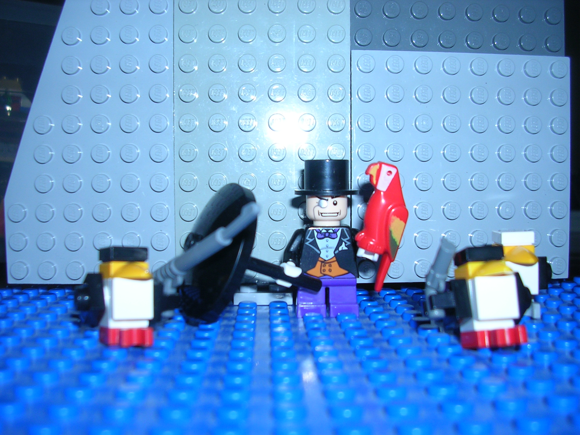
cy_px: 218
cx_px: 290
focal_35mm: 38
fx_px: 637
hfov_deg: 49.0
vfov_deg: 37.7
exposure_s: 1/60.1
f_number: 2.8
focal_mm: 5.8
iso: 50
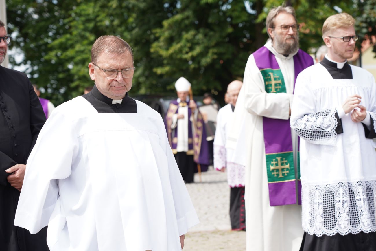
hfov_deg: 19.5
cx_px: 188
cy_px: 126
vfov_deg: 13.0
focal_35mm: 105
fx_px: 1097
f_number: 5.6
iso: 100
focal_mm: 105
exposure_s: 1/200
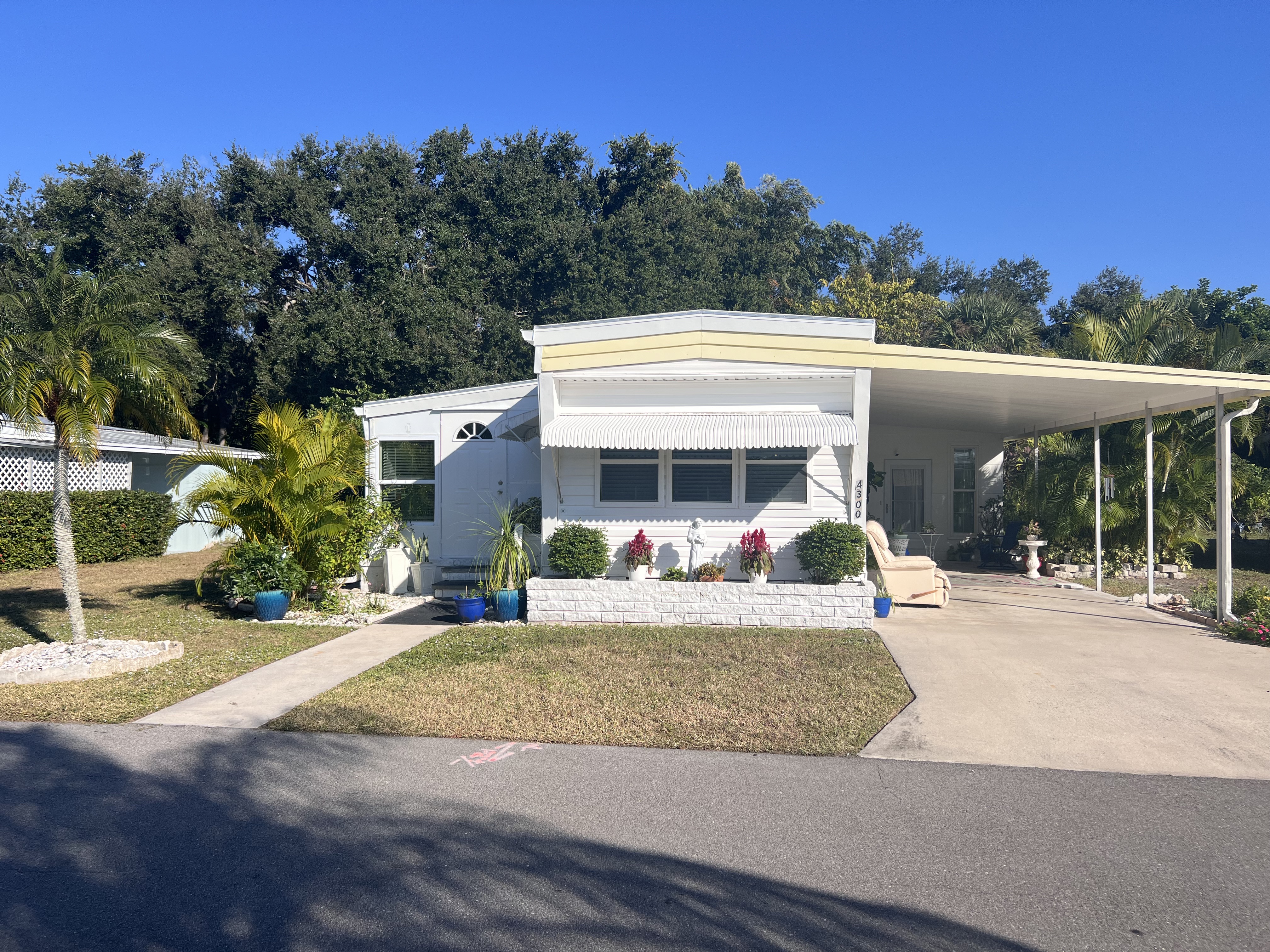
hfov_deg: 67.3
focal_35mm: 26
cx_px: 635
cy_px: 476
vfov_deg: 53.1
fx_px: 954
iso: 50
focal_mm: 5.7
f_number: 1.5
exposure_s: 1/4274
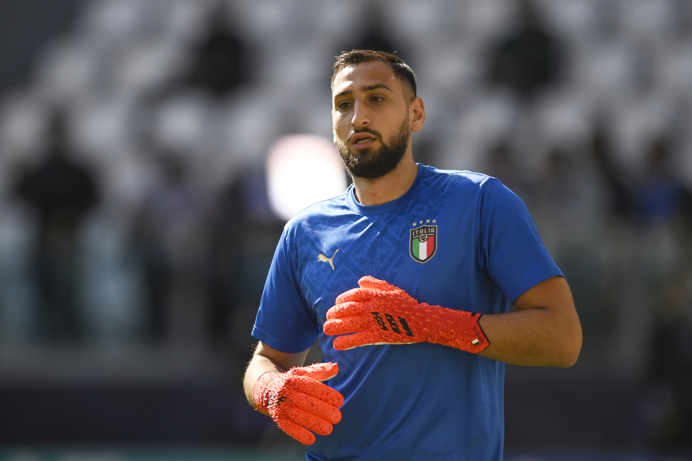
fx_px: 7687
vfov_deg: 3.4
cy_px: 230
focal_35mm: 400
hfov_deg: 5.2
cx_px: 346
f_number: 2.8
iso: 250
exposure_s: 1/3200
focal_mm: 400
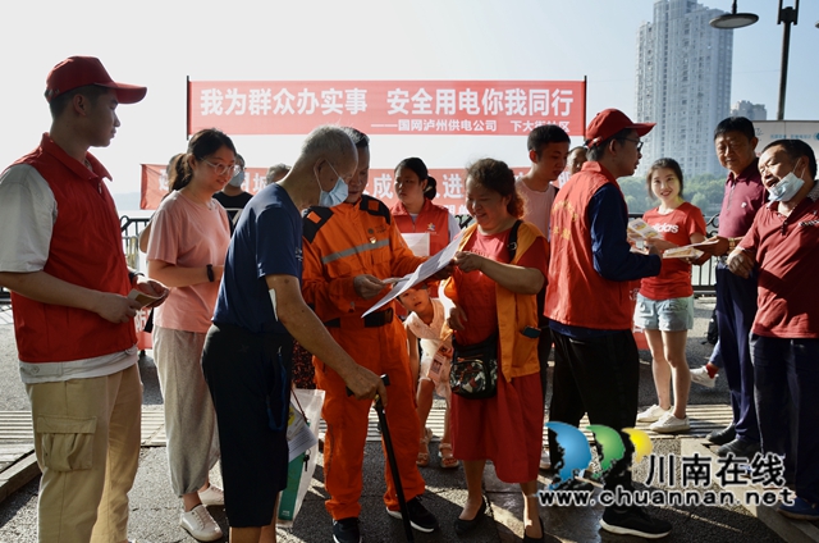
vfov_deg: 47.7
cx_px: 410
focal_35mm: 27
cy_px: 272
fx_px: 613
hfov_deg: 67.5
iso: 125
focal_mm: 18
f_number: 8
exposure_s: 1/250
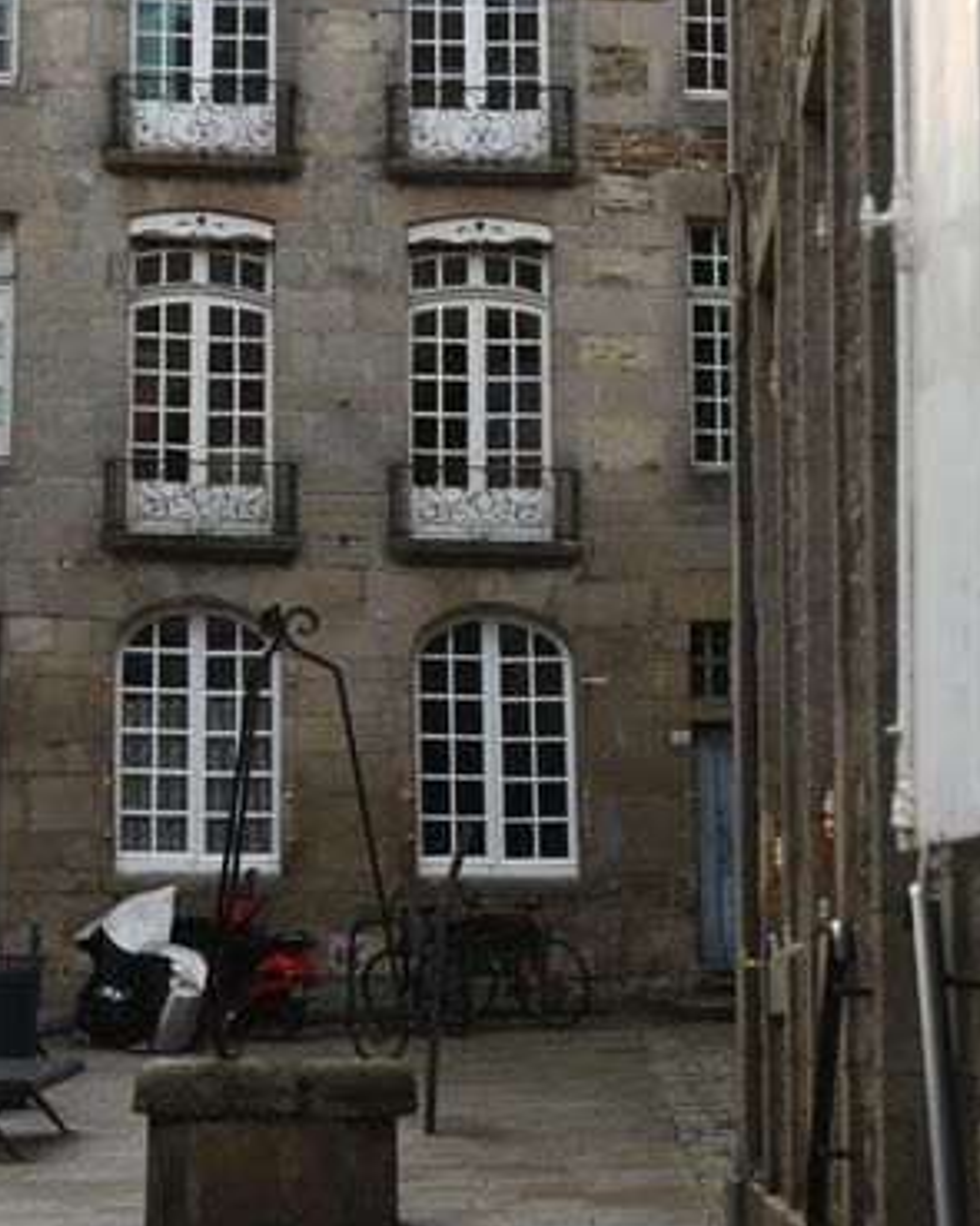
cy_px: 219
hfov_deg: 17.2
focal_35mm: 89
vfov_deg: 21.2
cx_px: 281
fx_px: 3228
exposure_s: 1/640
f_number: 5.6
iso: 400
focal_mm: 50
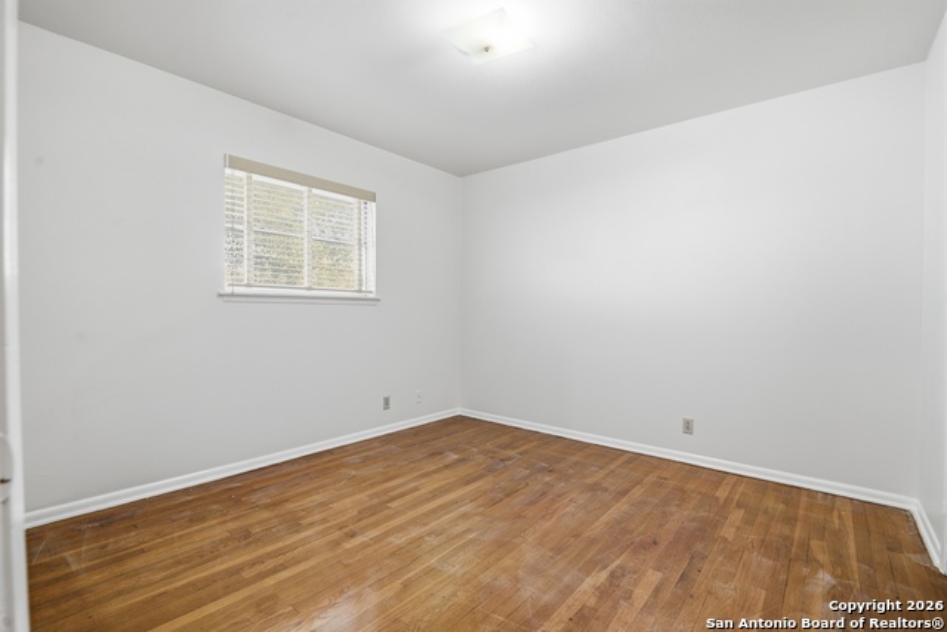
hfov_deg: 96.7
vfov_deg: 73.8
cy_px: 316
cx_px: 474
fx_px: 421
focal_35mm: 16
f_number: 7.1
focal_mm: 16
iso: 320
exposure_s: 1/200
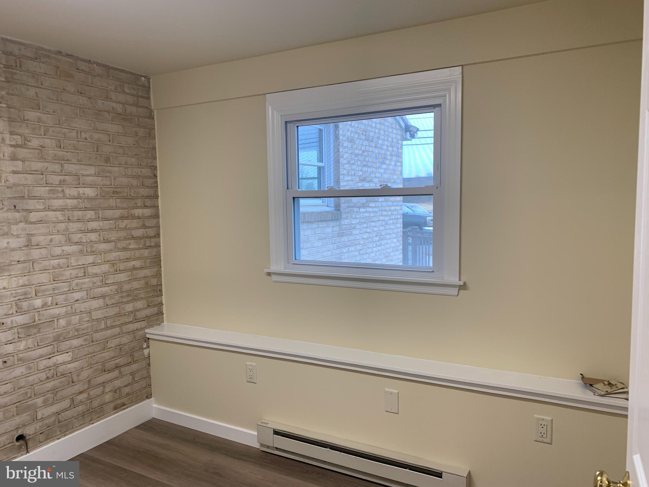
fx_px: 487
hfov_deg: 67.3
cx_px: 324
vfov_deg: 53.1
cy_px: 244
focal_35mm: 26
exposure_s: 1/60
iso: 50
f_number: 1.8
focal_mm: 4.25
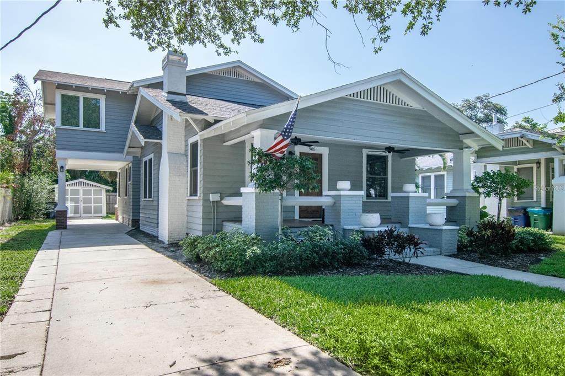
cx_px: 282
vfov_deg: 53.1
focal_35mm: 24
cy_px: 188
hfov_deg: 73.8
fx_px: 377
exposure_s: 1/1000
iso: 640
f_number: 8
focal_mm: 16
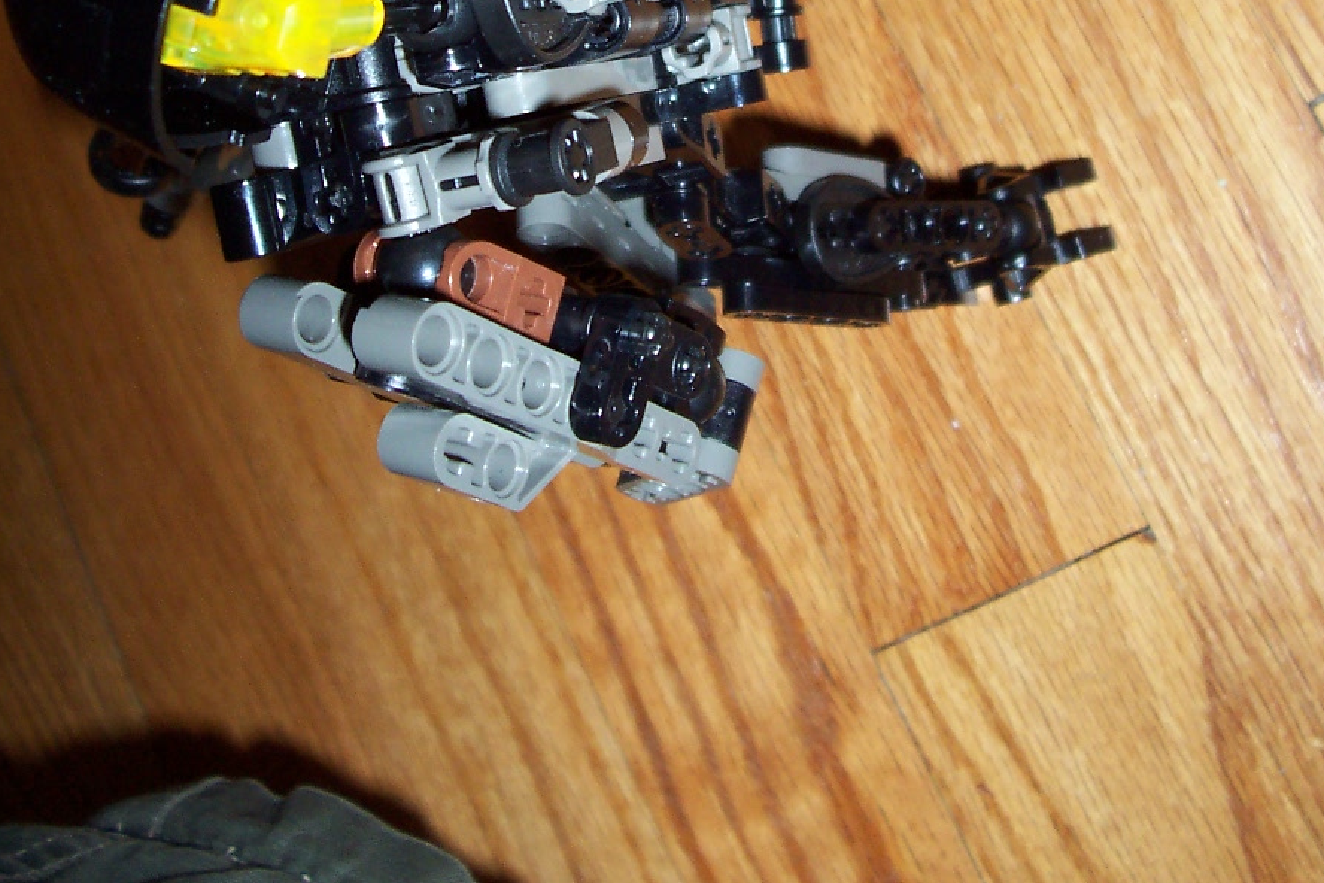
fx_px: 1912
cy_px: 24
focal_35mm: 52
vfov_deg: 24.9
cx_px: 658
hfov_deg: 38.2
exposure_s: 1/60
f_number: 2.8
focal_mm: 5.6
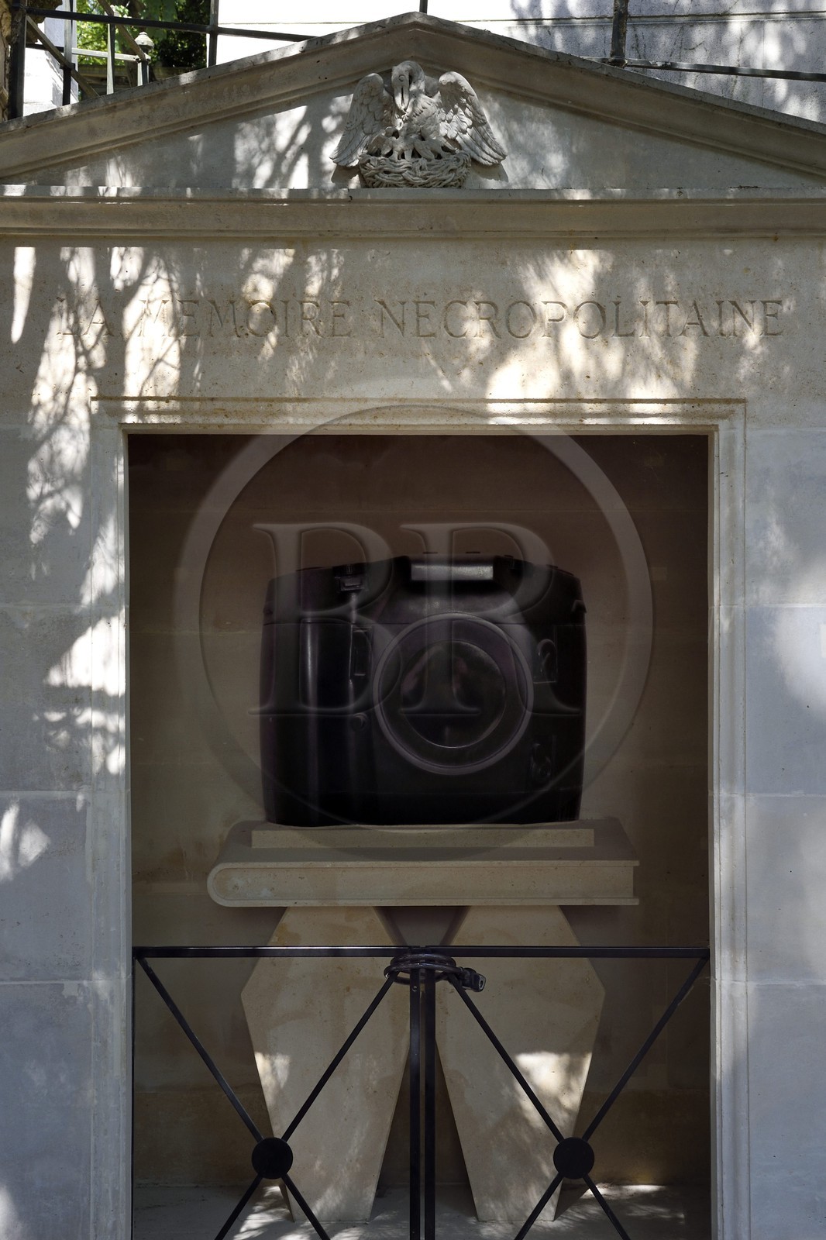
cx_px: 413
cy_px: 620
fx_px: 1653
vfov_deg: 41.1
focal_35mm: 48
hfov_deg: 28.1
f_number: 13
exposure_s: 1/100
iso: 800
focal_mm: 48
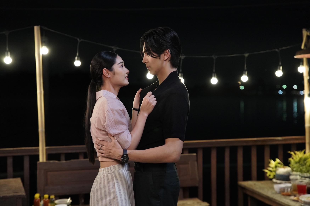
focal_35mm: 70
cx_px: 155
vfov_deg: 19.4
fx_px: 603
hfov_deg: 28.8
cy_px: 103
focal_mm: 70
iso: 6400
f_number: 2.8
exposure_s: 1/200
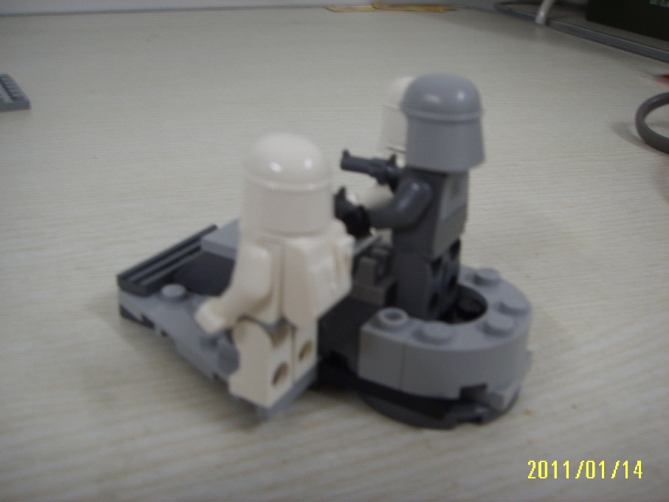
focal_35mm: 39
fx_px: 754
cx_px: 334
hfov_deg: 47.9
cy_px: 251
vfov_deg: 36.8
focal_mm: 6.6
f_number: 3.5
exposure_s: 1/6
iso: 63
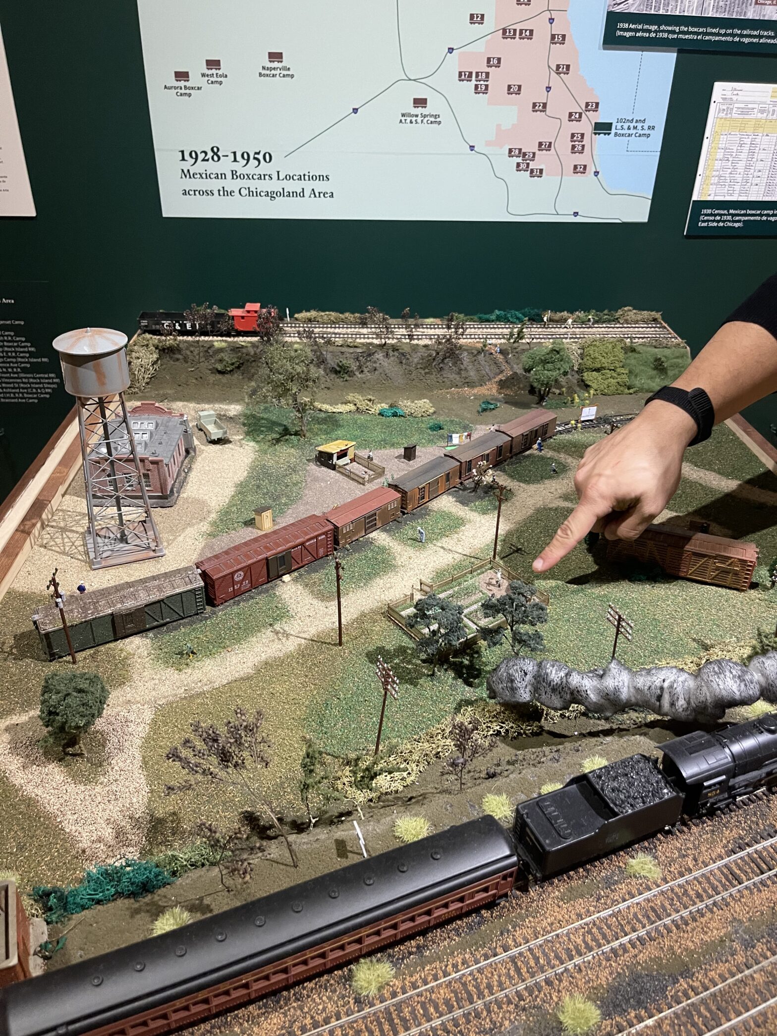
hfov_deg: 54.9
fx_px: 748
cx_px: 388
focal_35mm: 25
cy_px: 518
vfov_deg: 69.4
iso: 320
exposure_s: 1/60
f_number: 1.6
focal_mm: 5.1
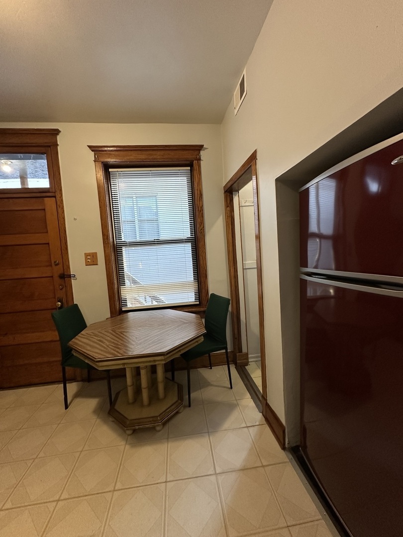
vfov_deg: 102.1
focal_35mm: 14
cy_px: 268
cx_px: 202
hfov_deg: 85.7
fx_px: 217
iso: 250
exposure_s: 1/60
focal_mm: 2.22
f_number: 2.2
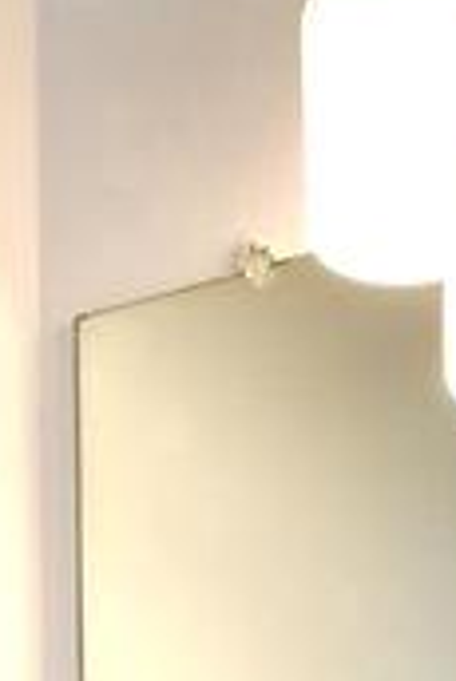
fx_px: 2143
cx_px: 547
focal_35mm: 113
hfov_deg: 11.9
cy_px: 1655
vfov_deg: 13.2
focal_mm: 12
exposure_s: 1/125
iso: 180
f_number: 5.6
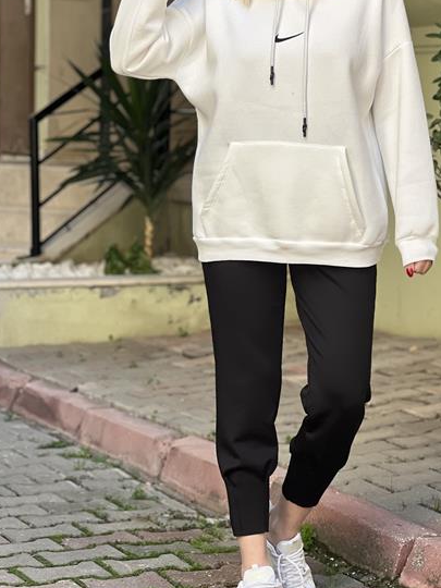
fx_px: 1936
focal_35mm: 114
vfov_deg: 17.3
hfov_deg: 13.0
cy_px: 249
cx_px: 302
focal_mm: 9
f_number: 2.8
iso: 50
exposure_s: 1/121
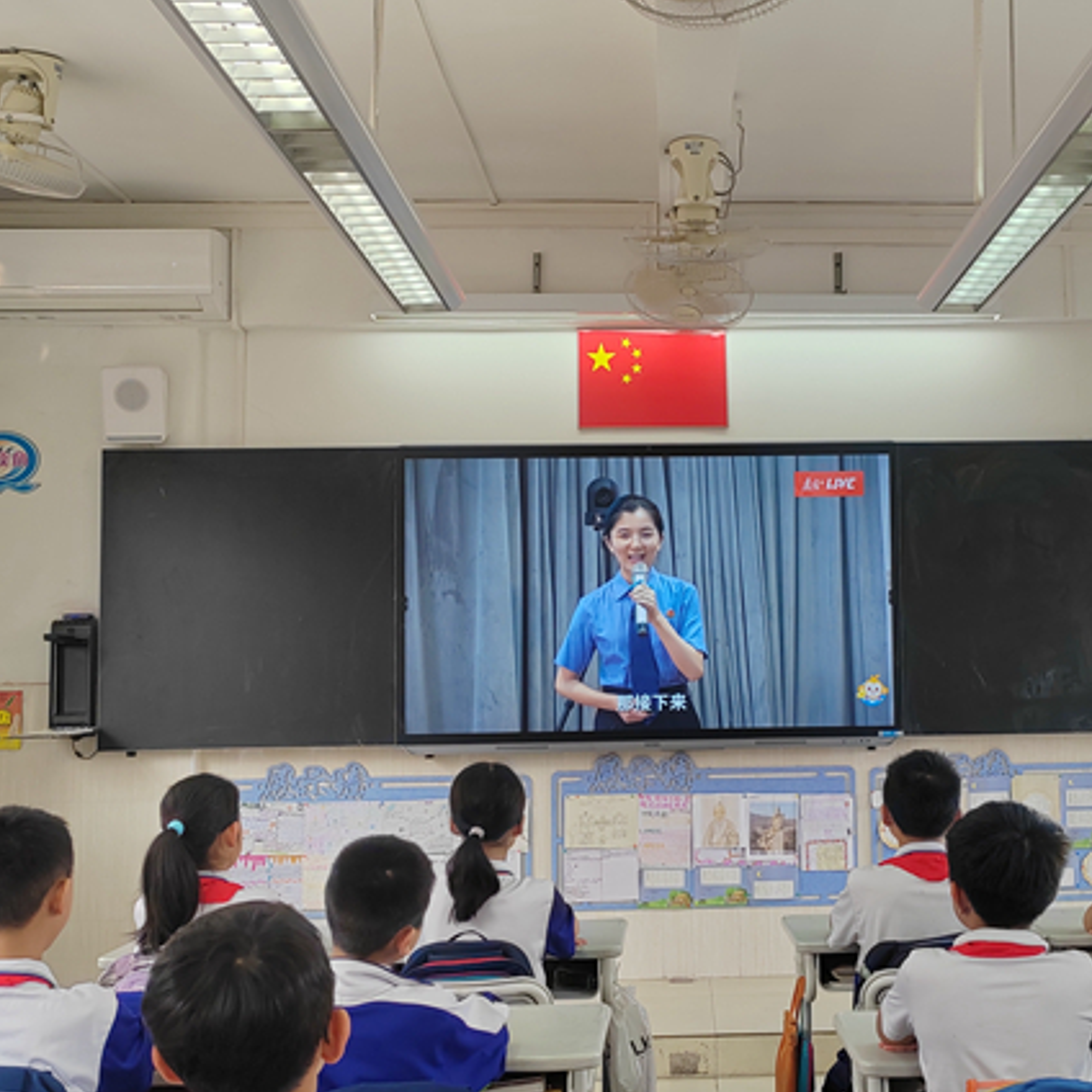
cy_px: 554
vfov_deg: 37.6
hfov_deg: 37.1
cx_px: 737
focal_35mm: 45
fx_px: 1606
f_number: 1.9
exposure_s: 1/110
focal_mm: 5.52
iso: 100
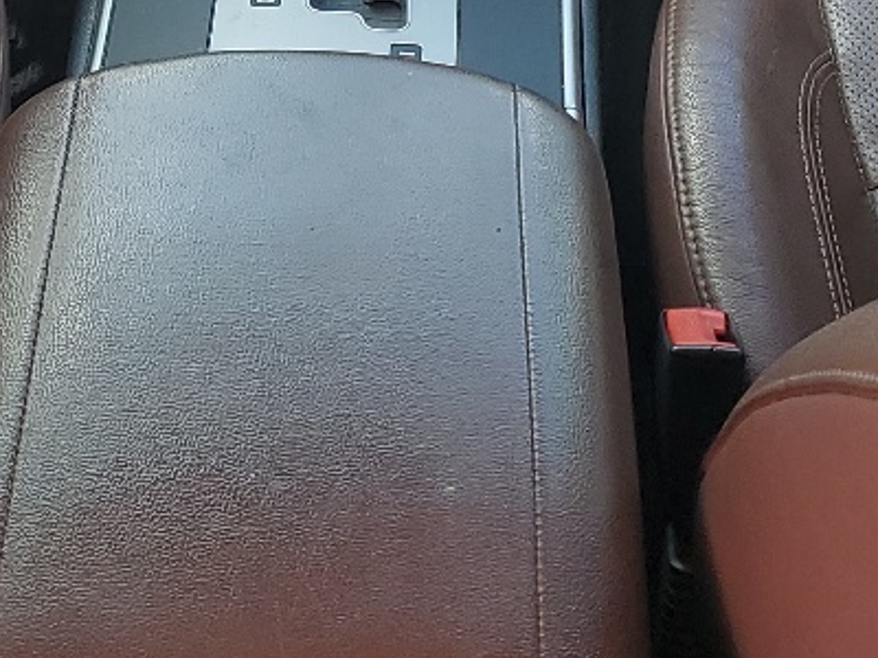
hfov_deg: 18.8
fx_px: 2638
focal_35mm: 104
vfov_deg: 13.8
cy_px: -156
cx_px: 272
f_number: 1.5
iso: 50
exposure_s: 1/123
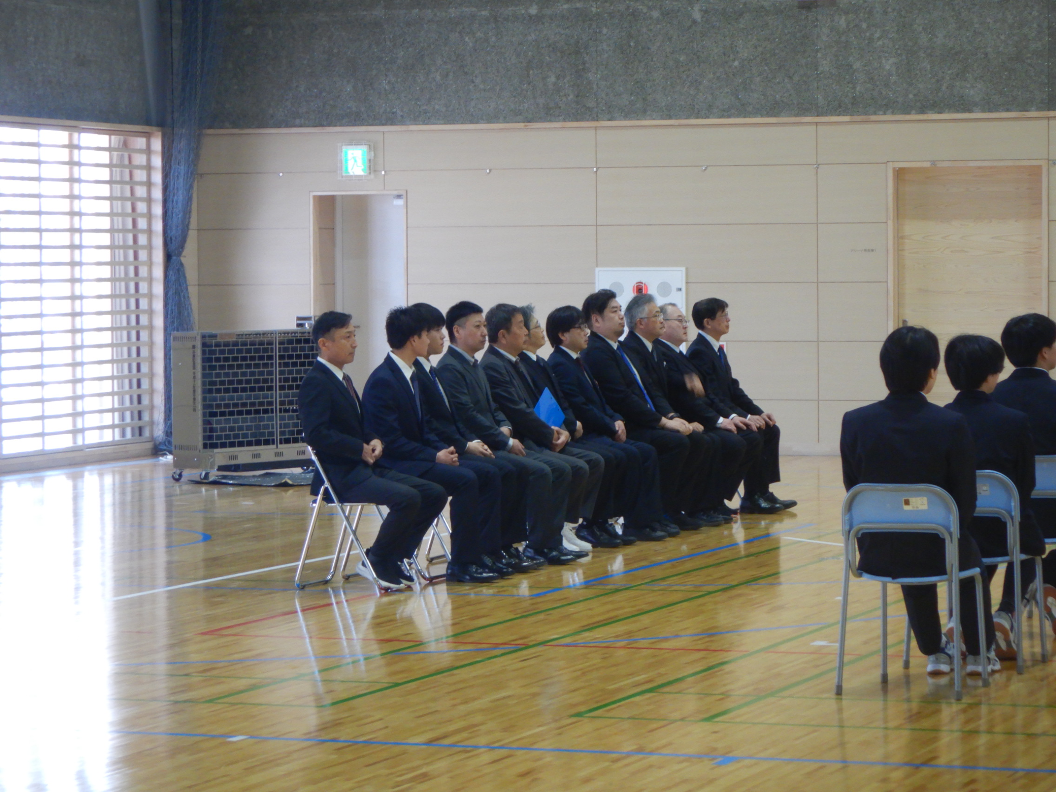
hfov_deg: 16.4
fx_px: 3661
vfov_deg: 12.3
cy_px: 396
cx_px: 528
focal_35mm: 120
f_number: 4.9
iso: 400
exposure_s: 1/30
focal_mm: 21.5
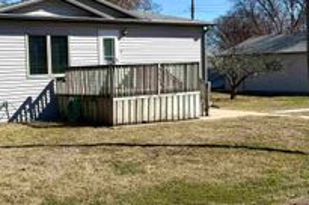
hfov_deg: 32.7
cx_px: 107
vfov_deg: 22.1
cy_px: 78
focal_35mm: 61
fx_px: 523
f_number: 1.78
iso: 80
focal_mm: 6.76
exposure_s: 1/5319
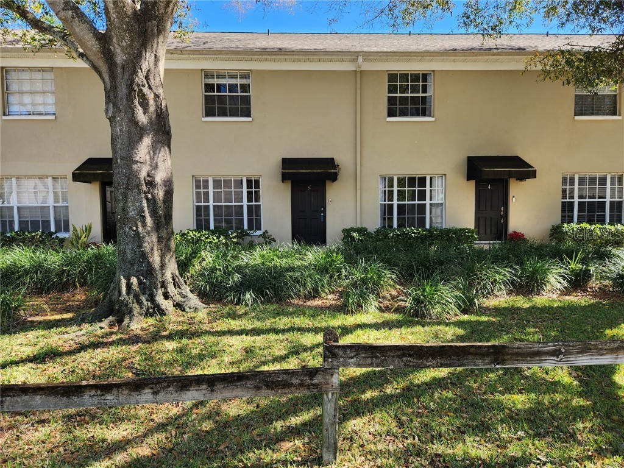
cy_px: 234
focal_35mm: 23
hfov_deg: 73.9
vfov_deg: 58.9
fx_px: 415
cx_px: 312
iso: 20
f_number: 1.8
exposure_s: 1/284
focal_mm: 5.4
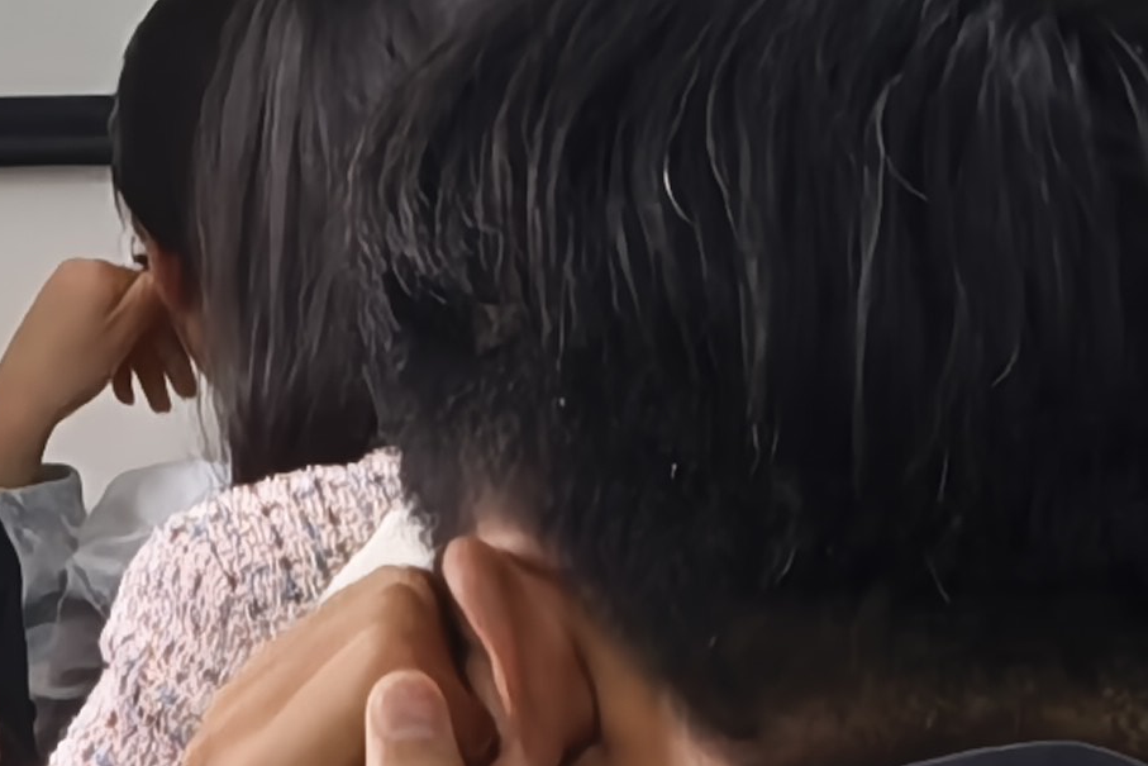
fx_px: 10779
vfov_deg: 4.0
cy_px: -528
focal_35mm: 338
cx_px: -340
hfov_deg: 6.1
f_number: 4
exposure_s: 1/30
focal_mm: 8.5
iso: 250
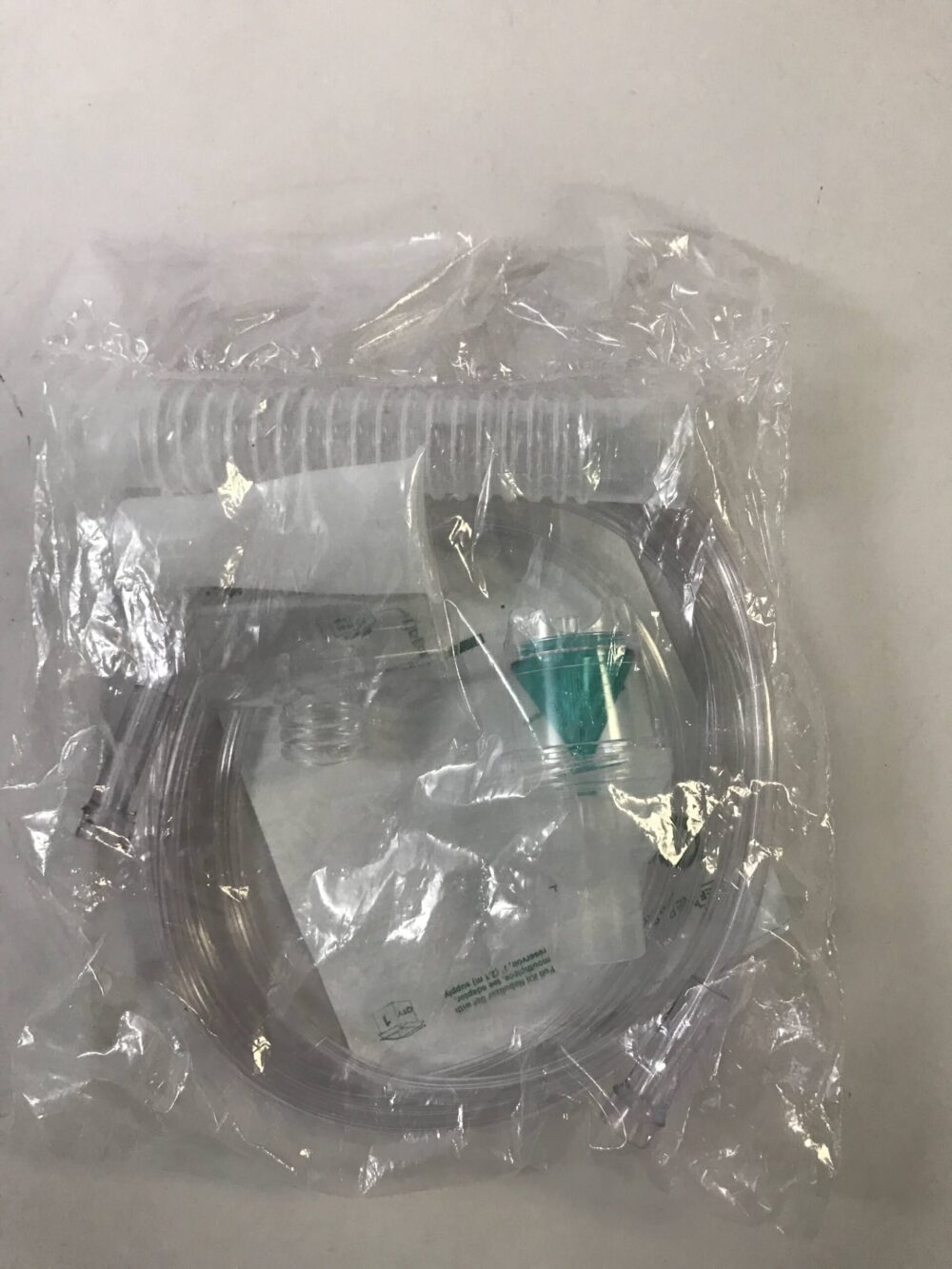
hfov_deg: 49.8
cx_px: 476
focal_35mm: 28
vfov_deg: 63.4
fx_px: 1027
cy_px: 634
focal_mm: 3.99
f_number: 1.8
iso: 25
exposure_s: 1/30
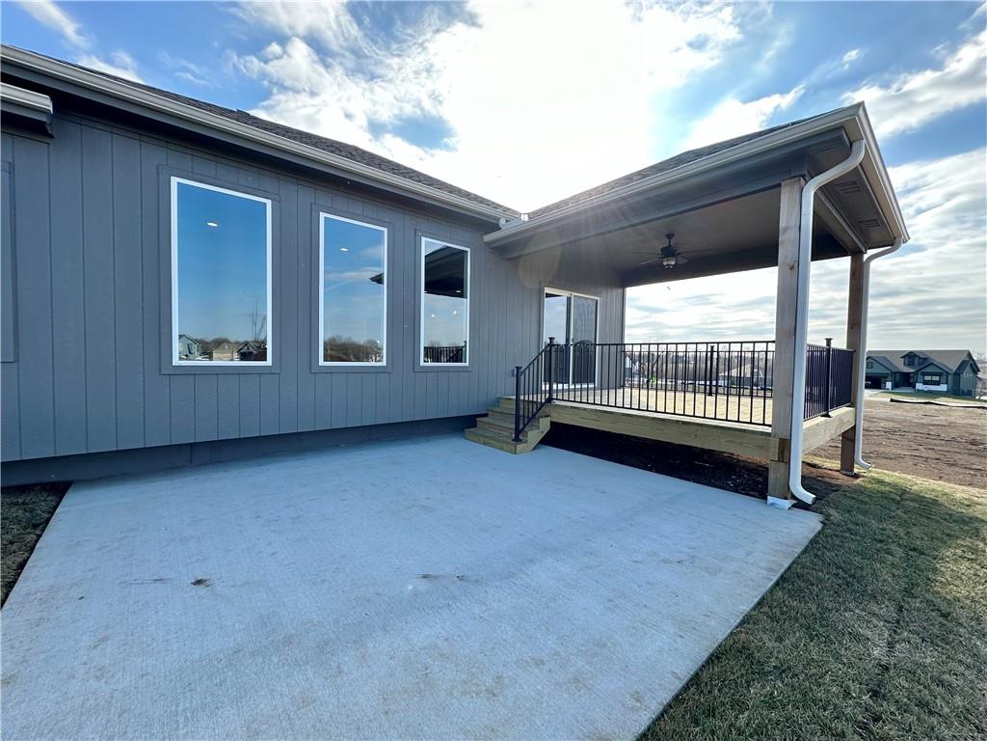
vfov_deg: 85.7
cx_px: 494
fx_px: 399
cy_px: 370
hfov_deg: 102.1
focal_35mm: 14
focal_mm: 2.22
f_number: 2.2
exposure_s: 1/587
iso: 40
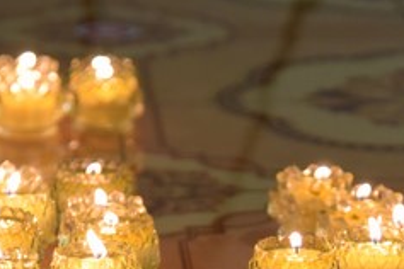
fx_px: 2648
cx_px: 271
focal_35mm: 236
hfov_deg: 8.7
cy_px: 243
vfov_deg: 5.8
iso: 4500
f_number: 4
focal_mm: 86
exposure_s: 1/125
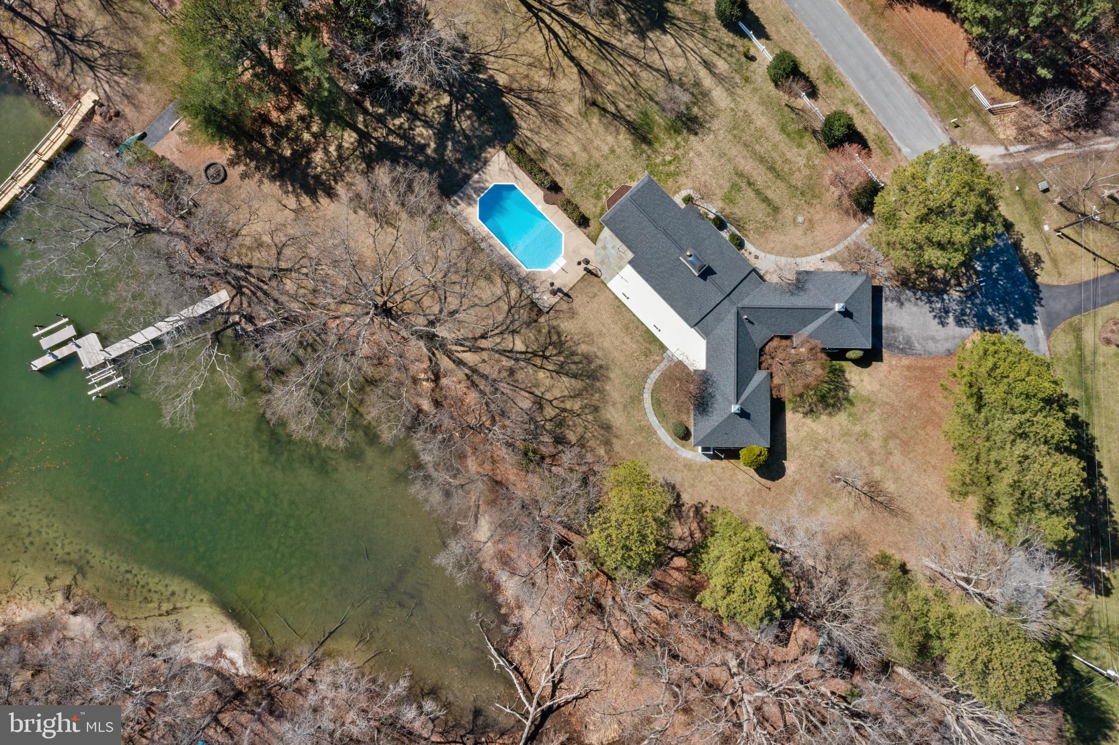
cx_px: 560
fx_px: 870
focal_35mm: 28
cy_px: 372
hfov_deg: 65.5
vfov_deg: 46.4
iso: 100
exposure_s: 1/200
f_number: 8
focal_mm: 10.26
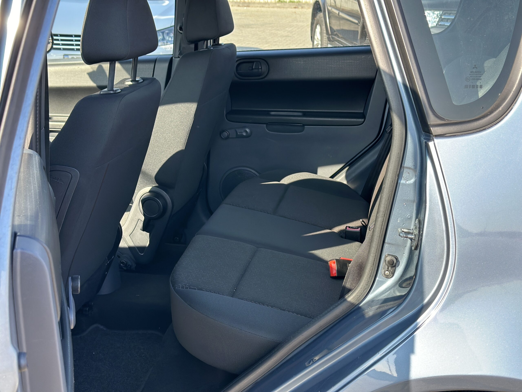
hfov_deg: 39.7
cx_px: 261
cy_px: 196
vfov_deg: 30.3
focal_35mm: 48
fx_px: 724
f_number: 1.78
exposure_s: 1/529
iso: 80
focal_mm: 6.86
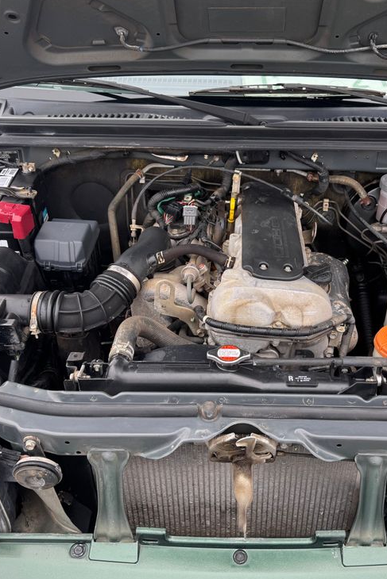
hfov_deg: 37.6
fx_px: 564
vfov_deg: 54.4
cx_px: 242
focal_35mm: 35
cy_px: 299
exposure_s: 1/135
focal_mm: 6.76
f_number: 1.78
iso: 50
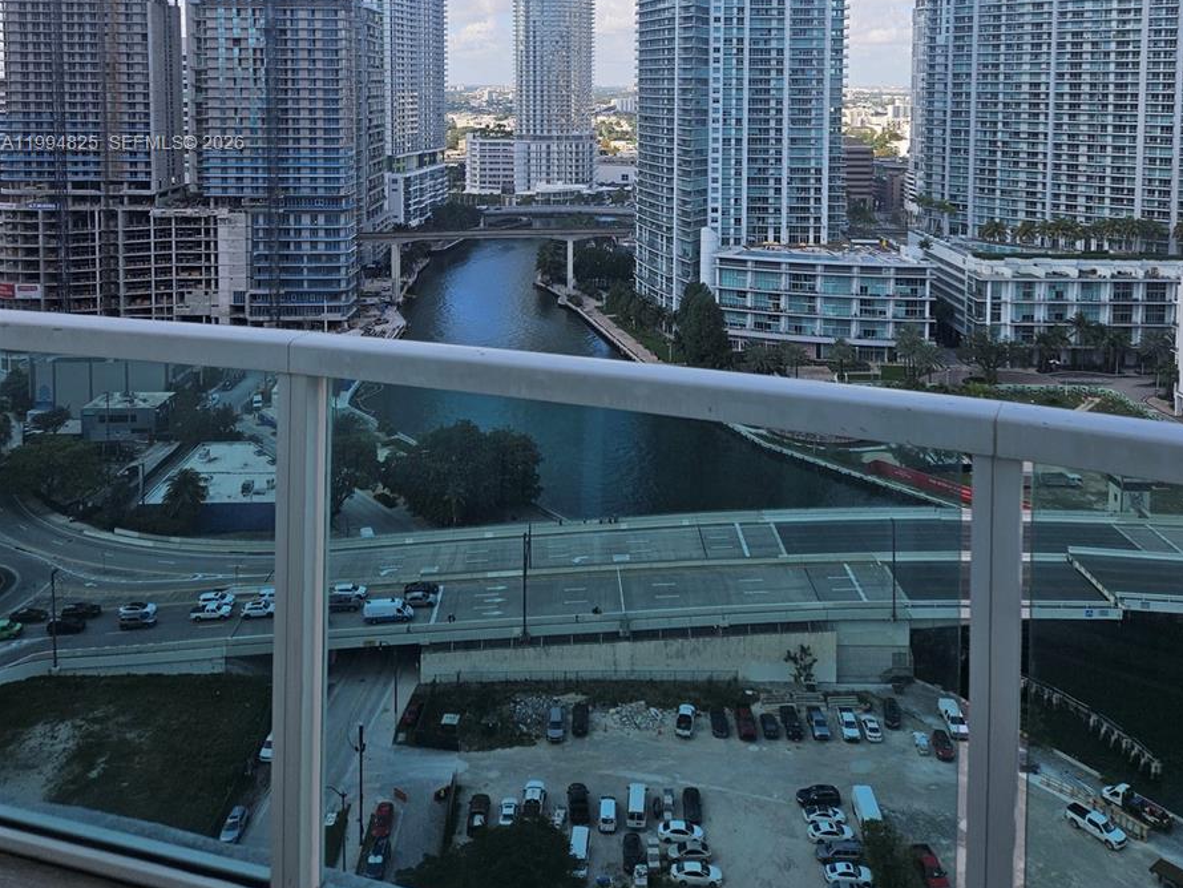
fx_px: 1060
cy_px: 145
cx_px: 597
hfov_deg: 58.3
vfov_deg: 42.8
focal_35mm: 31
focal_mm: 5.4
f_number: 1.8
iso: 25
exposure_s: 1/1365
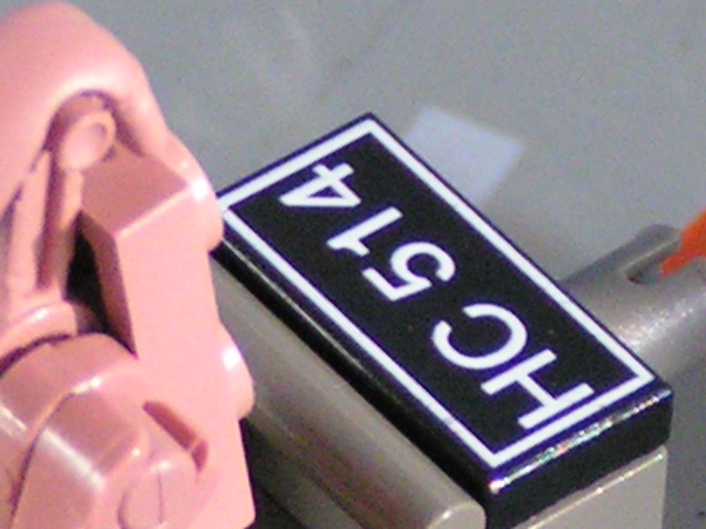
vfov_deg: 2.3
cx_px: -289
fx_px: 12927
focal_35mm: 634
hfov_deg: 3.1
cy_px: 1095
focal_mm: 20
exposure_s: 1/60
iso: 200
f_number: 3.5
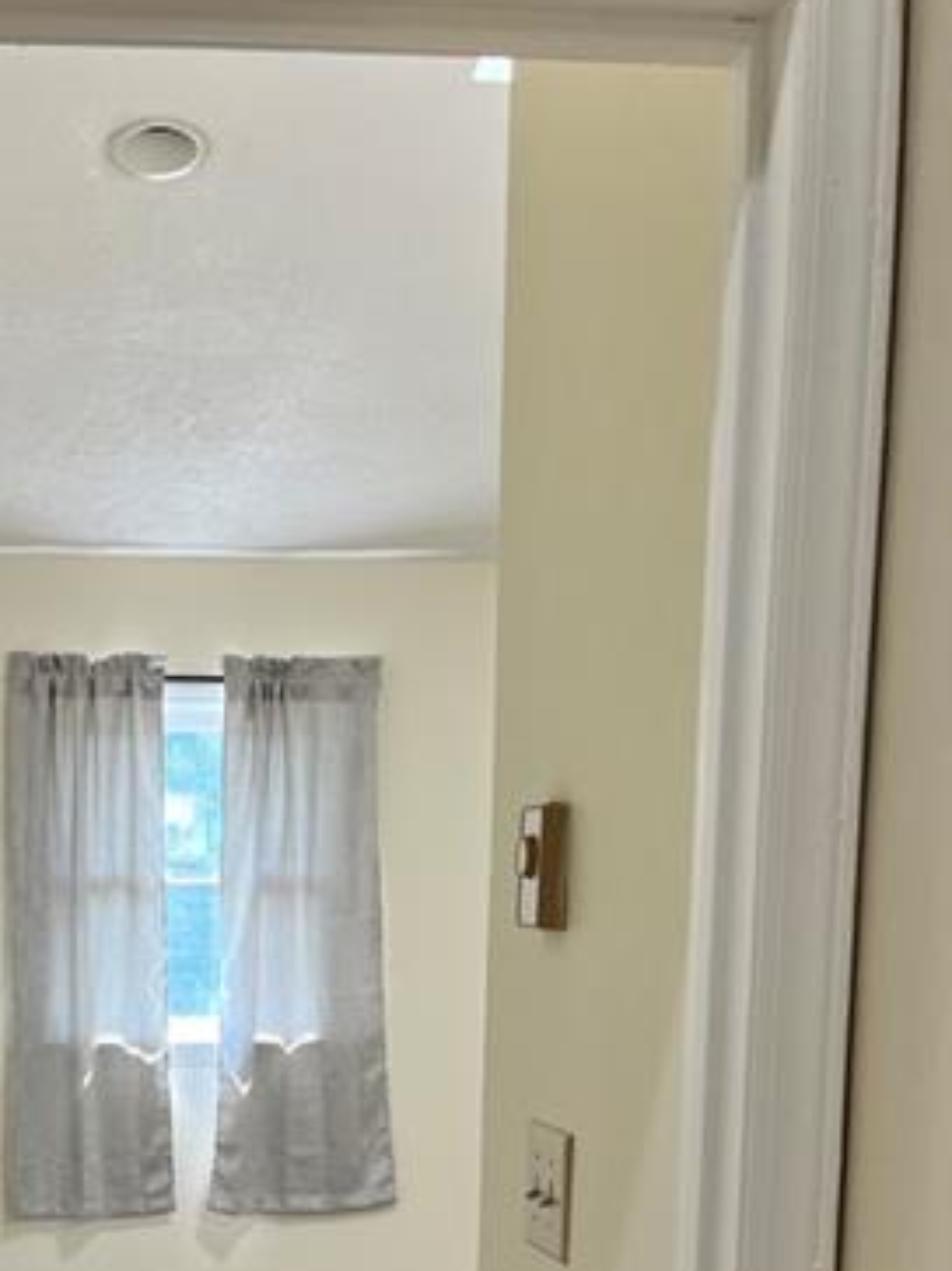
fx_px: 2018
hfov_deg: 25.8
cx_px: 112
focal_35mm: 55
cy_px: 1267
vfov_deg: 32.2
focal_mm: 5.1
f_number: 1.6
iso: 100
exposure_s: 1/120
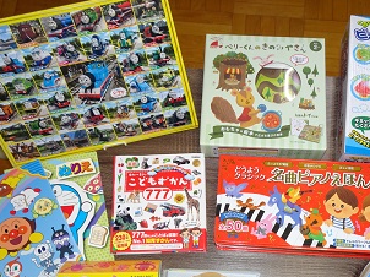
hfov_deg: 47.3
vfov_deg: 35.7
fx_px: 417
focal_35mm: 39
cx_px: 239
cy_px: 216
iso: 80
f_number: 3.5
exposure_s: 1/30
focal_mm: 4.1
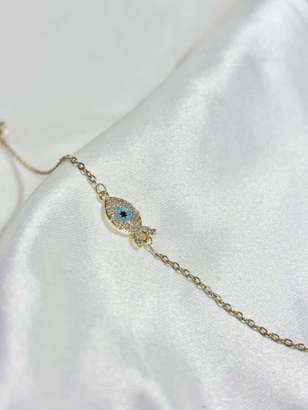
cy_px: 205
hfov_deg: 28.0
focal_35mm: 52
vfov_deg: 36.8
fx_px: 617
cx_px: 154
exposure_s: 1/300
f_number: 1.6
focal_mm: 5.96
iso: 32
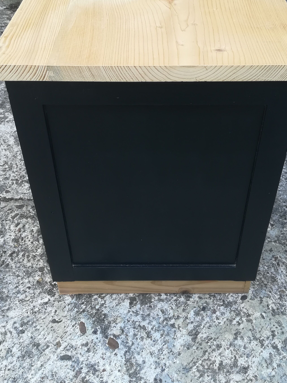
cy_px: 145
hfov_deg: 37.7
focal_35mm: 38
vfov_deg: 48.5
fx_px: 420
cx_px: 156
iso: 64
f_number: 2.2
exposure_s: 1/50
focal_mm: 3.83
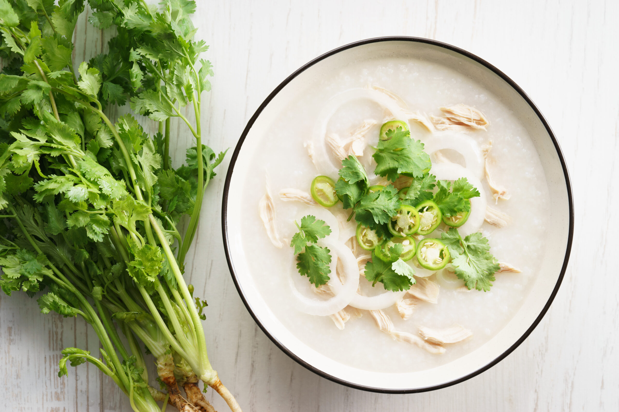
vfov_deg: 15.2
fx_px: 1547
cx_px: 310
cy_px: 206
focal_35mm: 90
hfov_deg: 22.6
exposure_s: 1/125
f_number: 8
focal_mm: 90
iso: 200
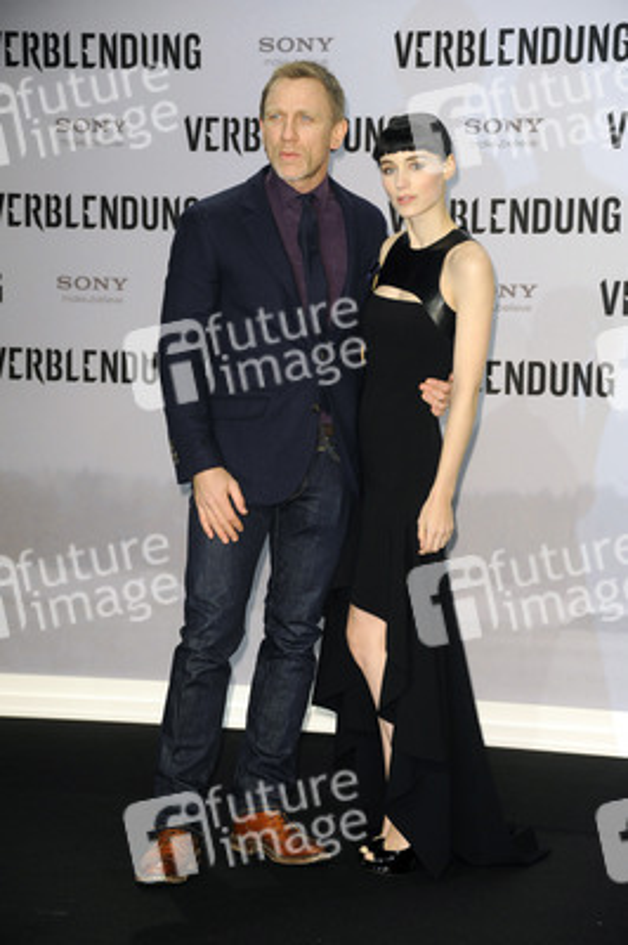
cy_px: 472
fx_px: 2752
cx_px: 314
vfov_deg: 19.5
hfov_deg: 13.0
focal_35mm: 105
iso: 1000
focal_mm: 105
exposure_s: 1/160
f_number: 5.6
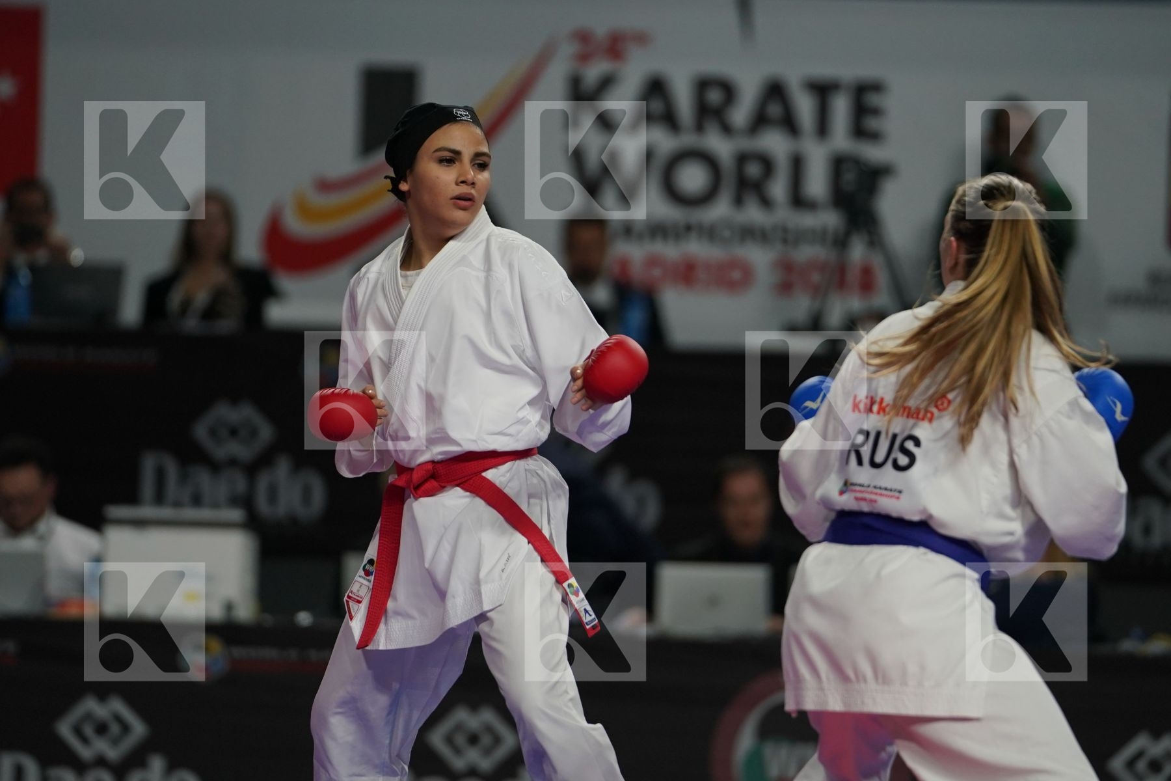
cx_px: 586
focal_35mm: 300
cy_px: 390
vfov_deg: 4.6
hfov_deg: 6.9
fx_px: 9758
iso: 1000
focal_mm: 200
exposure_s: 1/1000
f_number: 2.8
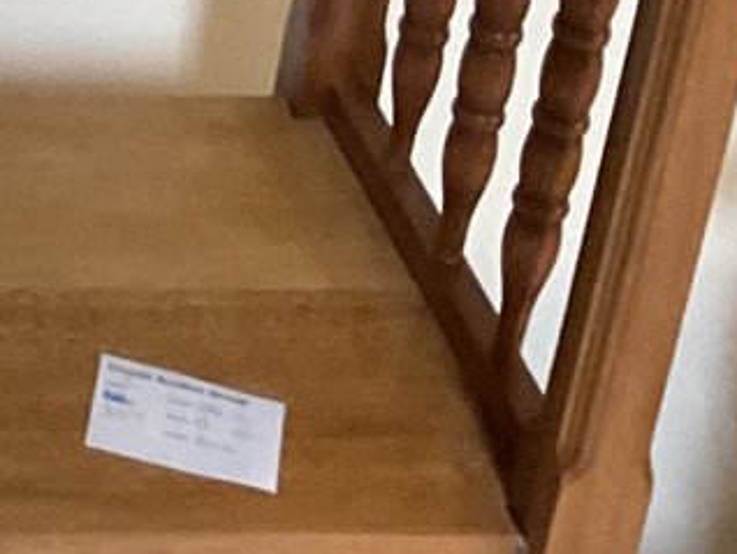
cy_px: -664
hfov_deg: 12.3
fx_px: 2940
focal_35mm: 138
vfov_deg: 9.8
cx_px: -824
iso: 250
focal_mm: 3
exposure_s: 1/40
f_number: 1.8
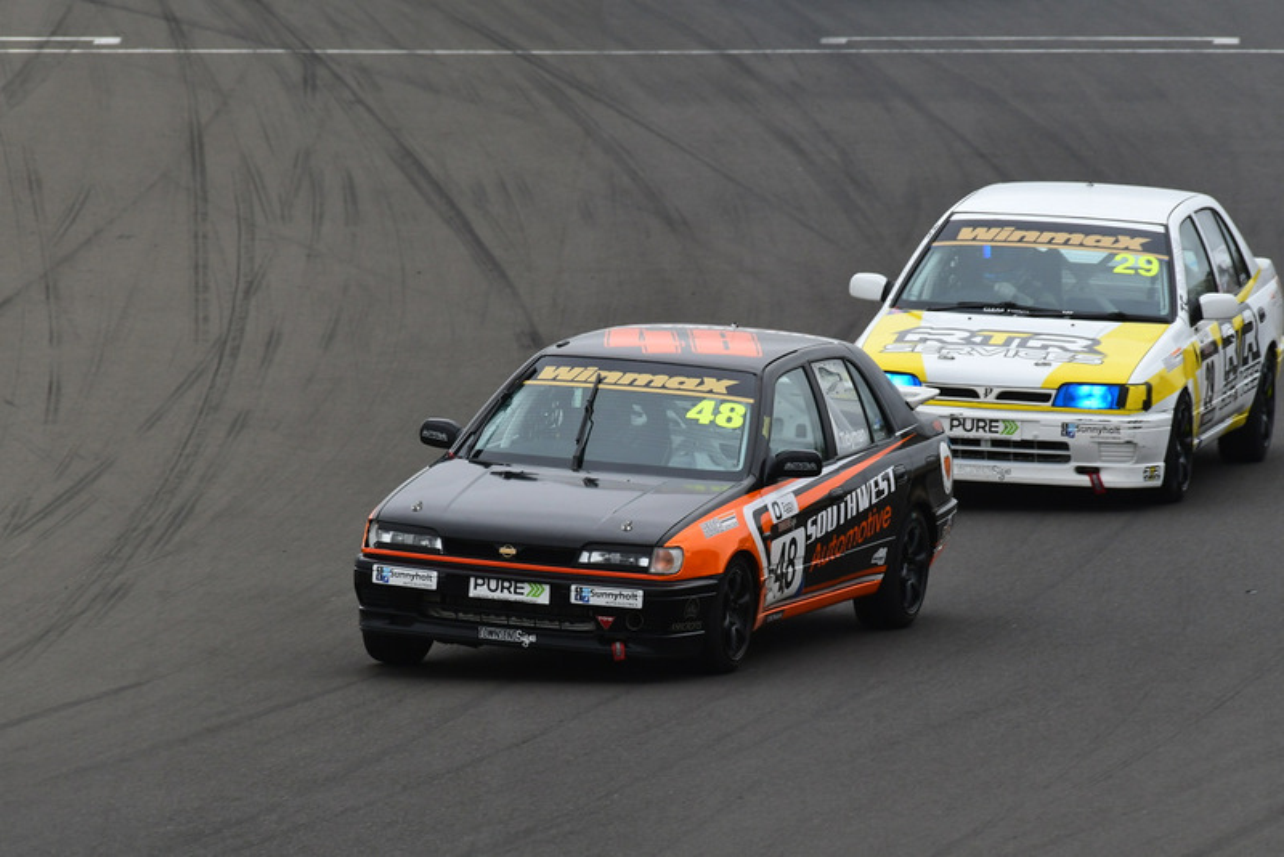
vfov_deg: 1.8
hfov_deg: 2.7
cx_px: 642
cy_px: 428
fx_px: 26758
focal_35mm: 750
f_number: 10
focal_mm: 500
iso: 640
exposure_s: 1/640
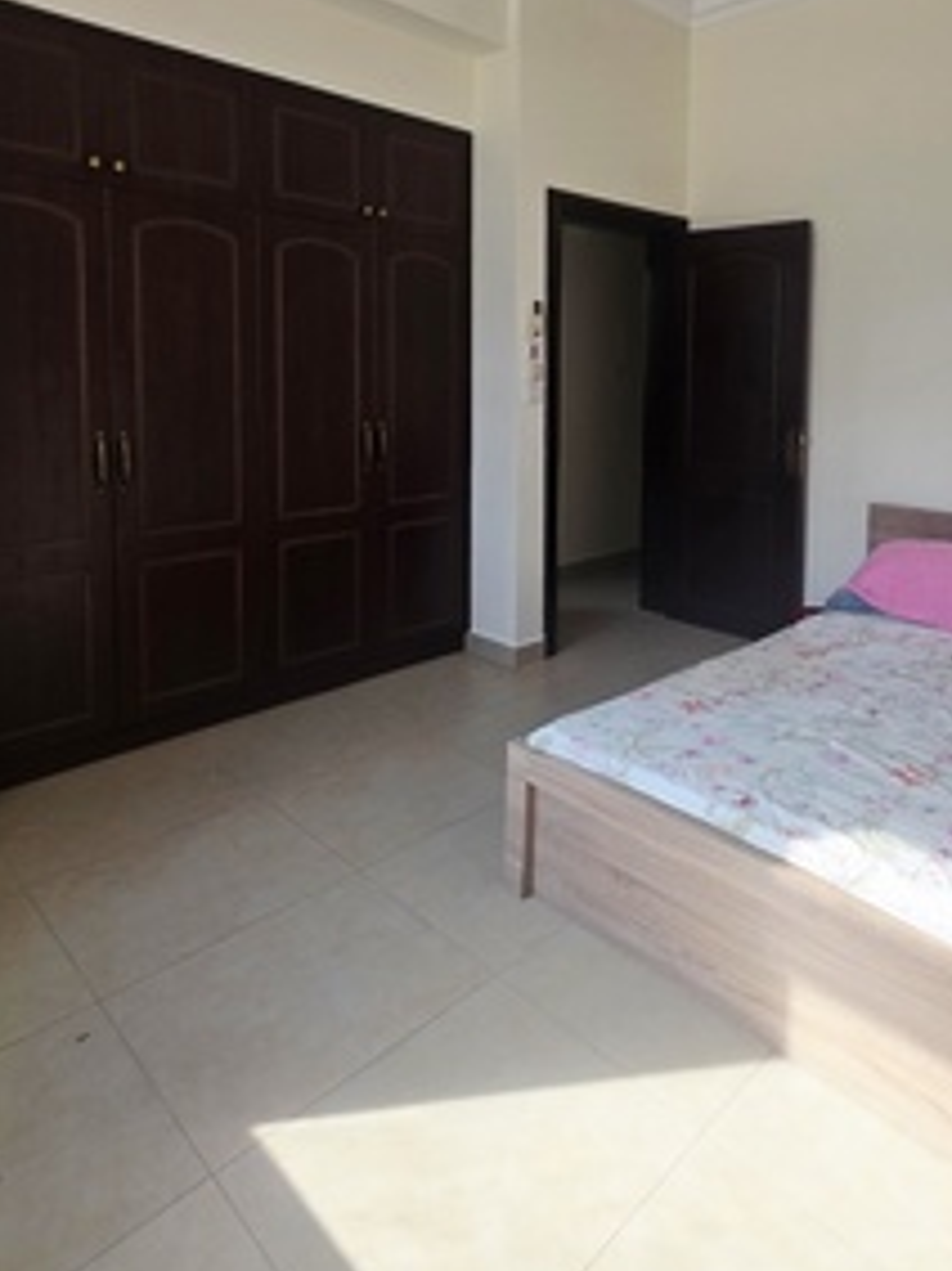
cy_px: 415
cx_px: 680
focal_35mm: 21
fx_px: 771
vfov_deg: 76.3
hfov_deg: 60.9
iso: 125
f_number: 1.9
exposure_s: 1/370
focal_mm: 2.2
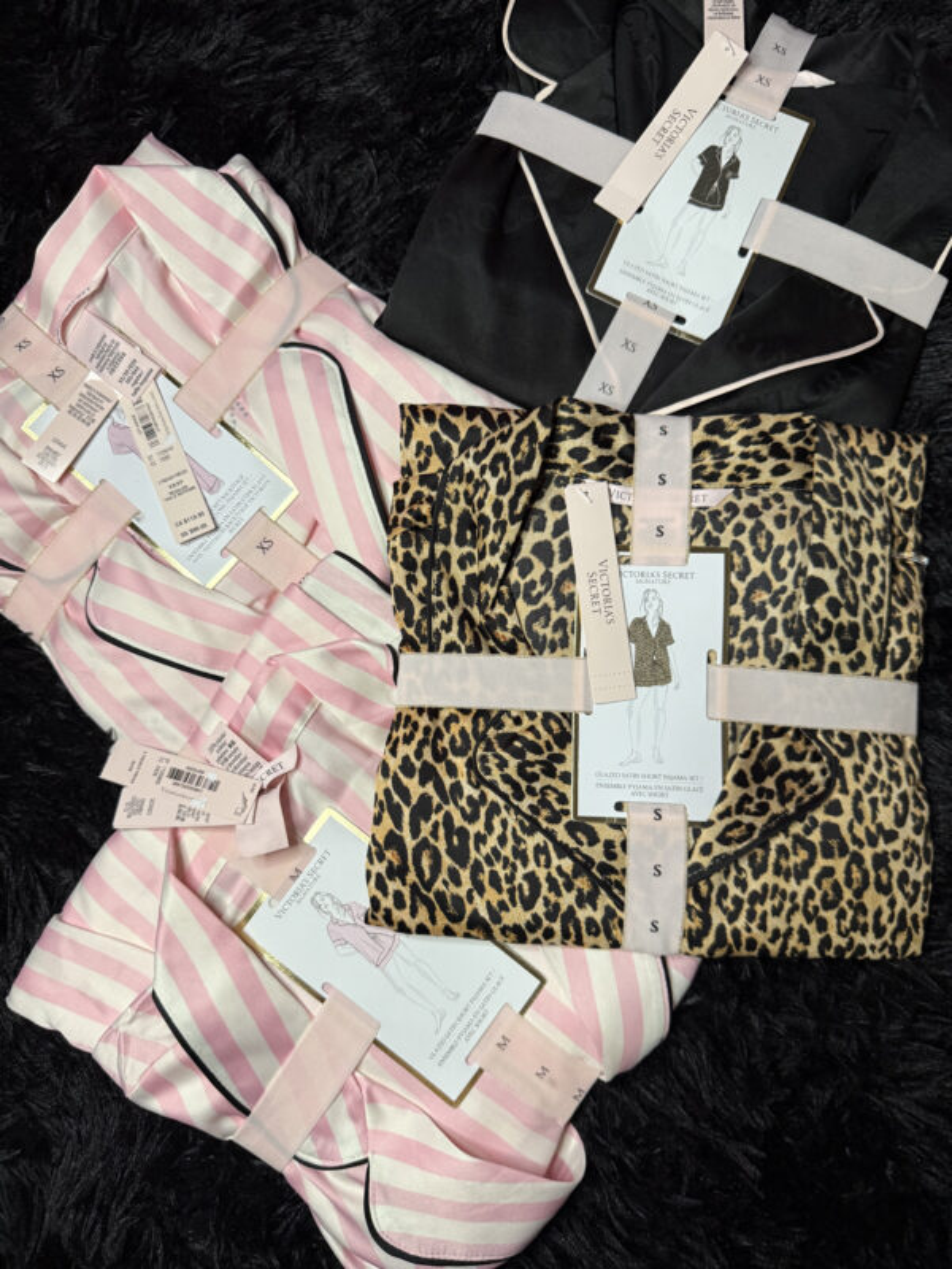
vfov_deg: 71.6
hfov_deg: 56.8
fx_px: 880
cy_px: 634
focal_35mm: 24
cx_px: 476
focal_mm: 6.76
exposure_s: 1/60
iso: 320
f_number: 1.78
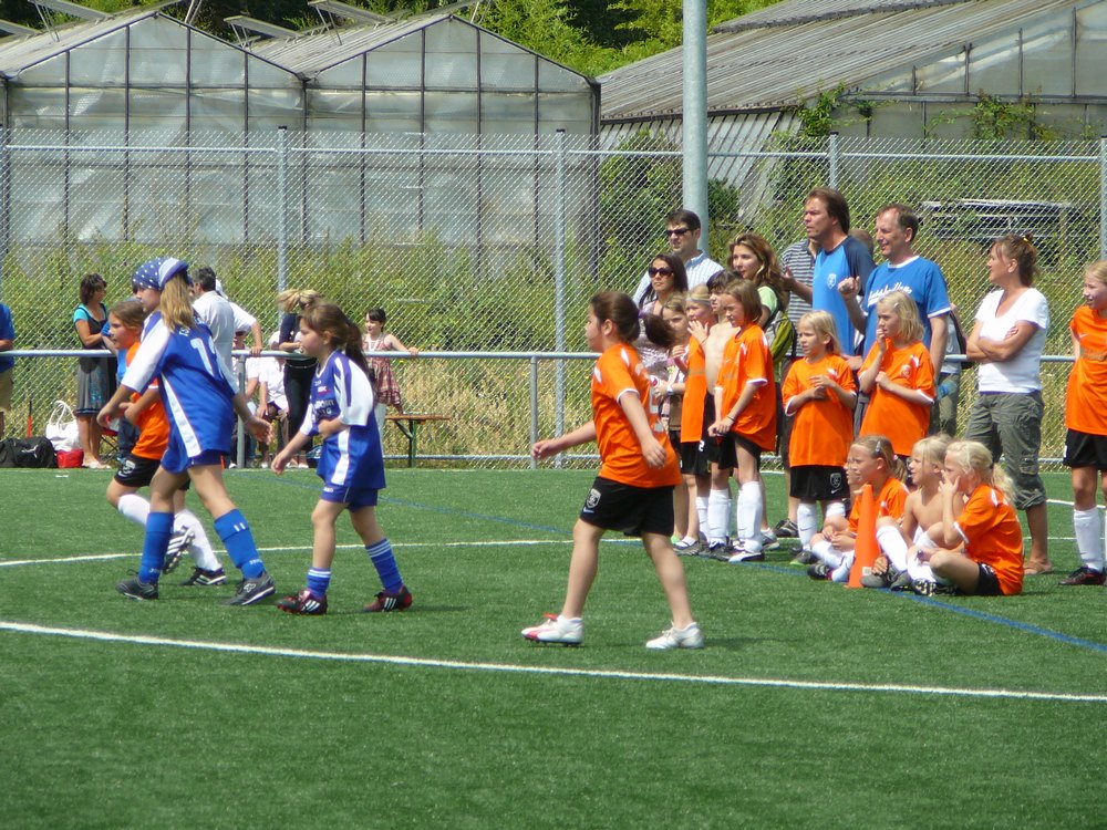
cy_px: 415
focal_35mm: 229
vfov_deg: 6.5
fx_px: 7323
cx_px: 554
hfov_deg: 8.6
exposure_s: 1/640
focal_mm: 34.1
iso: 80
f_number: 4.1
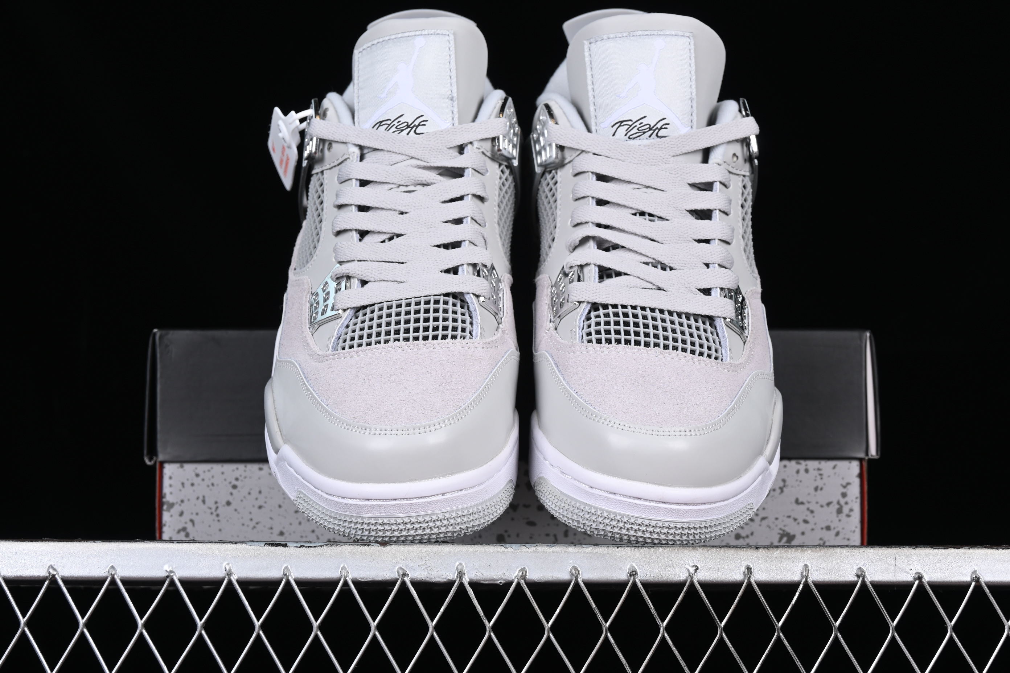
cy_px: 336
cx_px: 505
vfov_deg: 18.2
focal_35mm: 75
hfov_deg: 27.0
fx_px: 2104
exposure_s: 1/80
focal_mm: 50
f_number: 8
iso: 160
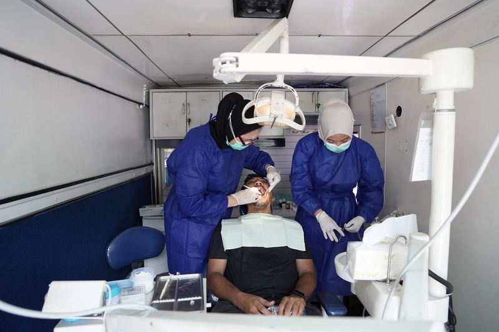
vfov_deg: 59.5
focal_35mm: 21
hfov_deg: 81.2
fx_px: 291
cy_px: 166
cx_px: 250
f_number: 4
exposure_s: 1/320
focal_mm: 21
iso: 2000
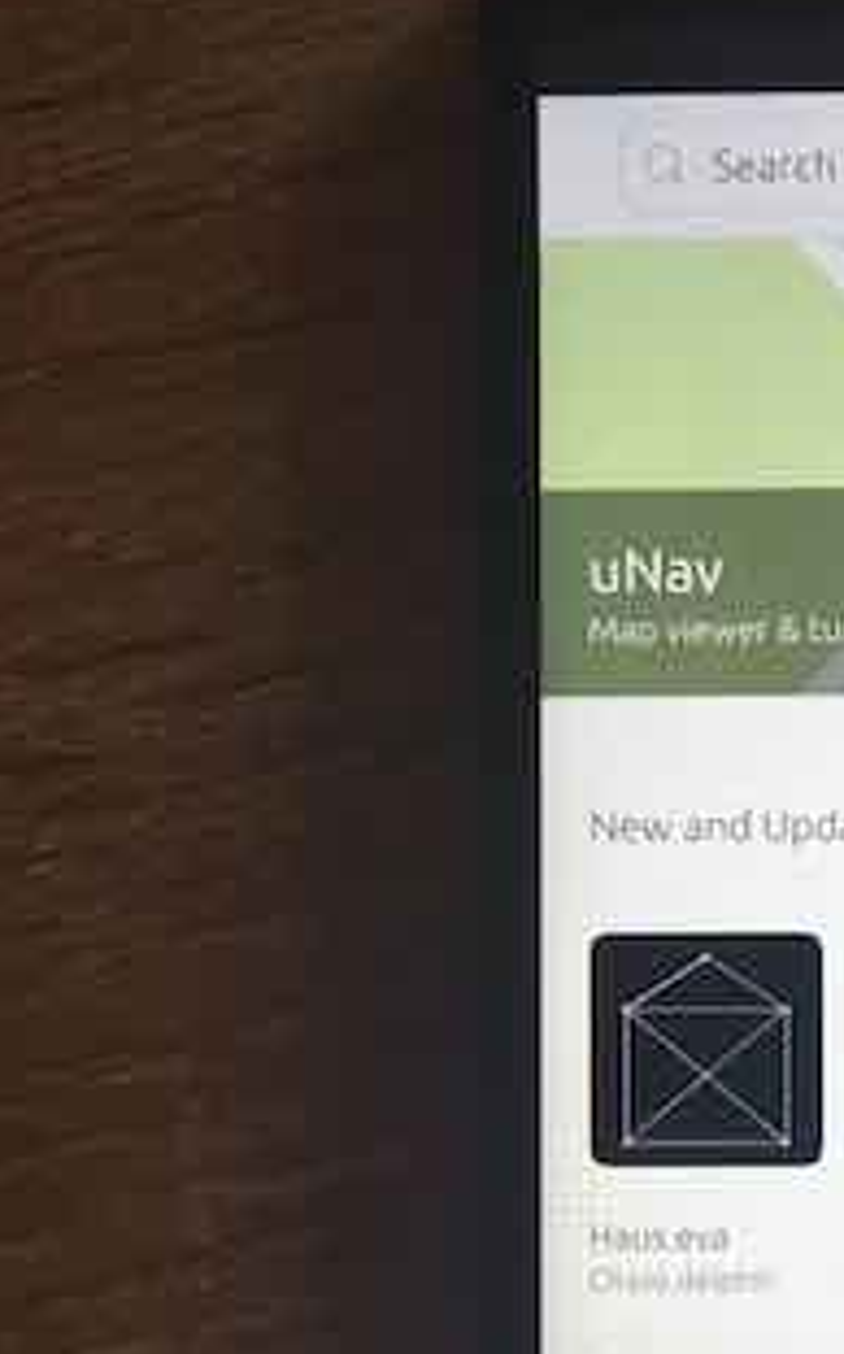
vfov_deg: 30.5
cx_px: 975
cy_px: 1043
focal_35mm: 66
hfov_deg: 18.8
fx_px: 2432
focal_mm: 4.15
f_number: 2.2
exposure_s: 1/33
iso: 40
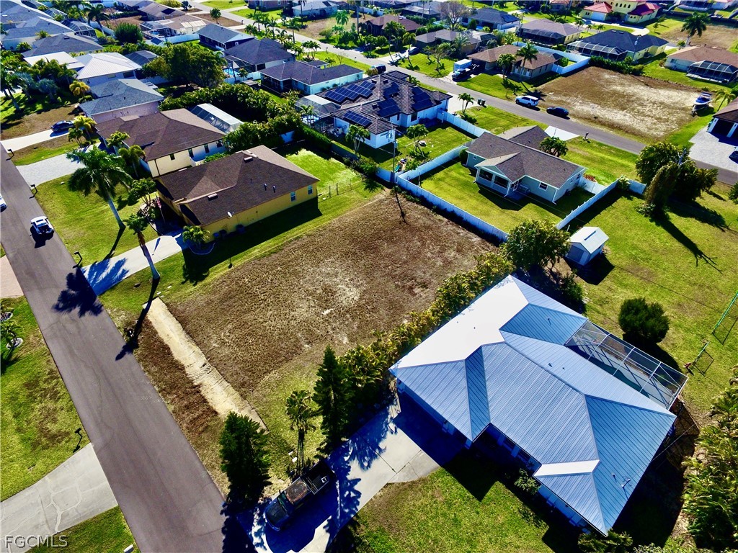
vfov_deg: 66.0
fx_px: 426
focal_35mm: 20
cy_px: 276
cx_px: 369
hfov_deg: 81.7
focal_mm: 3.61
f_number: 2.8
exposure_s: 1/1433
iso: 100
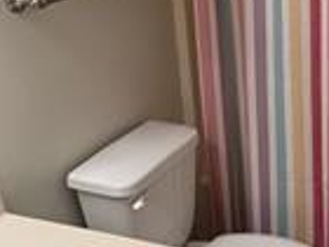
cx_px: 261
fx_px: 608
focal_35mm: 64
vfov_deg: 22.9
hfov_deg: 29.6
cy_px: 134
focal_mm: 2.22
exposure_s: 1/120
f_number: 2.2
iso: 250
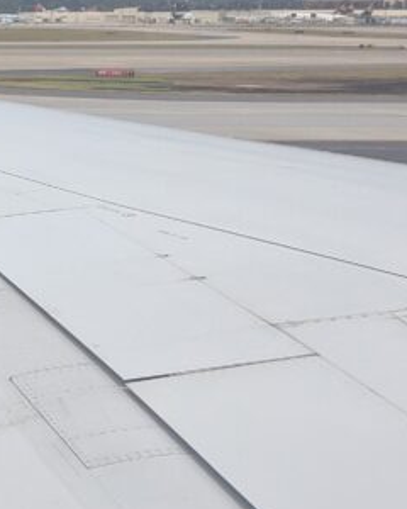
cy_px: 291
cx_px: -402
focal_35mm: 80
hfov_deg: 15.4
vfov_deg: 23.8
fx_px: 1205
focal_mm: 6.81
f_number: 1.85
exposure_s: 1/2899
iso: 76
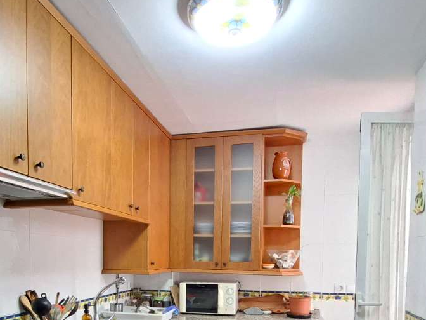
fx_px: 357
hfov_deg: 61.1
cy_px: 278
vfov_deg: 44.6
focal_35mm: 29
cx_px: 171
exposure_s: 1/24
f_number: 2.2
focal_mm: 1.74
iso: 250
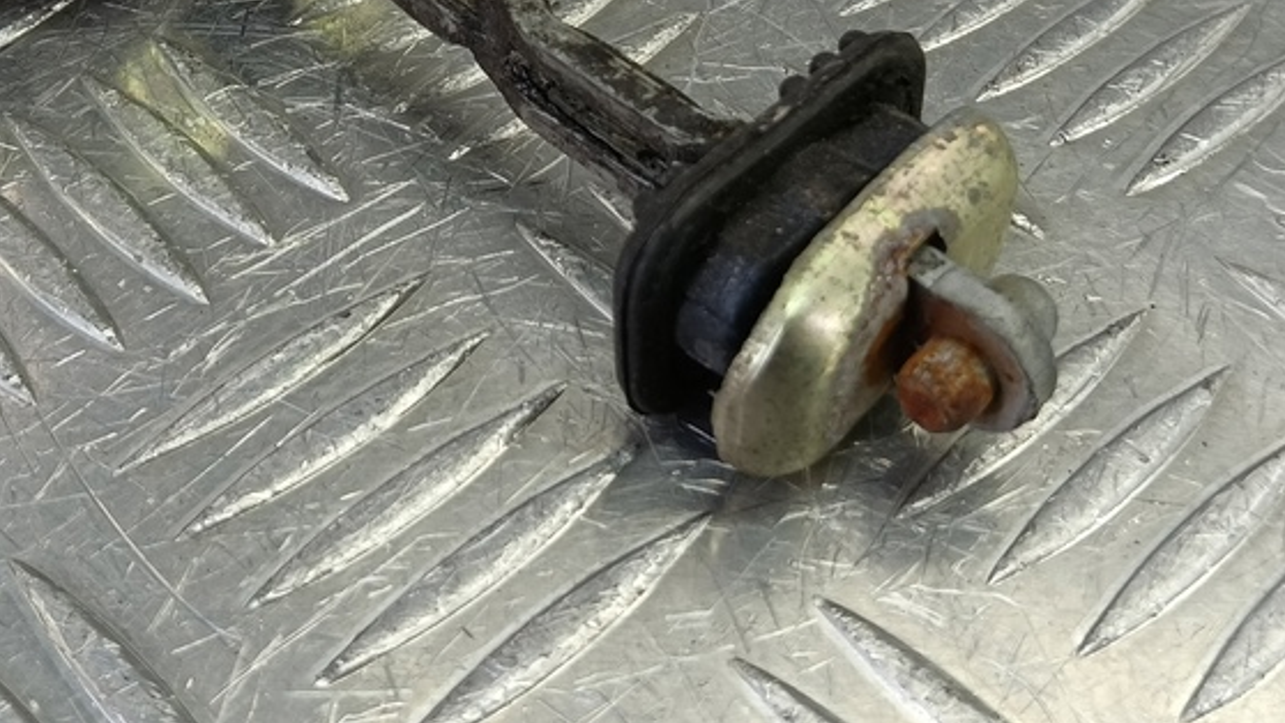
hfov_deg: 44.3
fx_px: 1568
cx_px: 514
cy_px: -12
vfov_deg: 24.7
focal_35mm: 46
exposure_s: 1/50
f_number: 1.6
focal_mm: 4.11
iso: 113
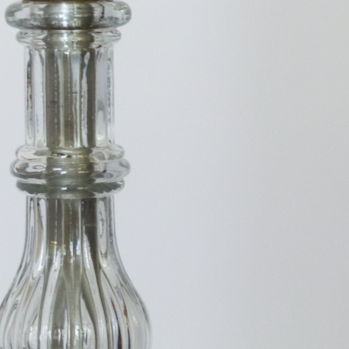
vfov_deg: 7.3
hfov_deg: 7.3
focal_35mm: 239
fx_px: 2726
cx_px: 108
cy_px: 241
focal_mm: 21.8
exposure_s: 1/10
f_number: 2.8
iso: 400
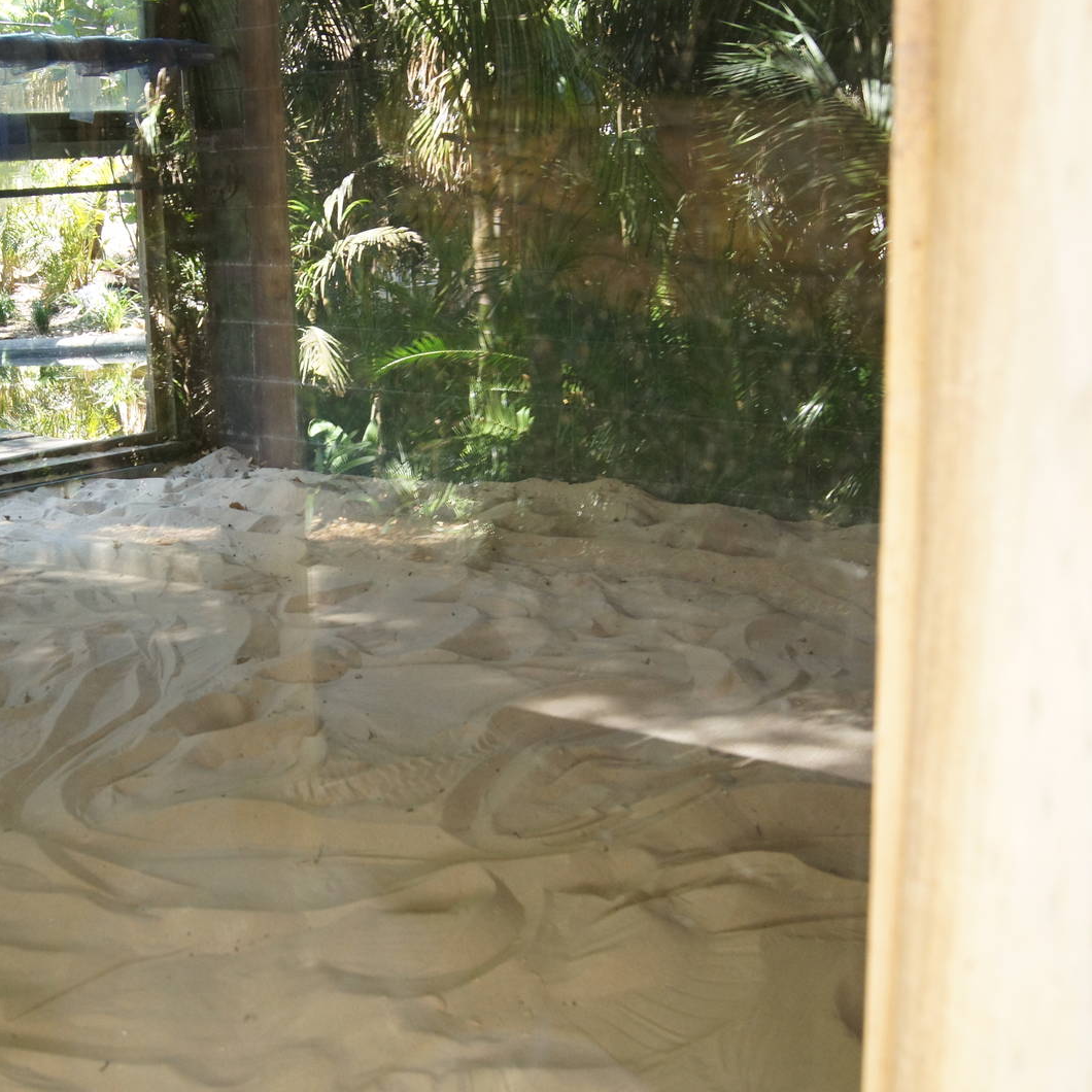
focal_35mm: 50
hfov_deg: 33.4
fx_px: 1785
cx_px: 278
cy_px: 544
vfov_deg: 34.0
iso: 800
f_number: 5.6
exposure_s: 1/50
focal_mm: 26
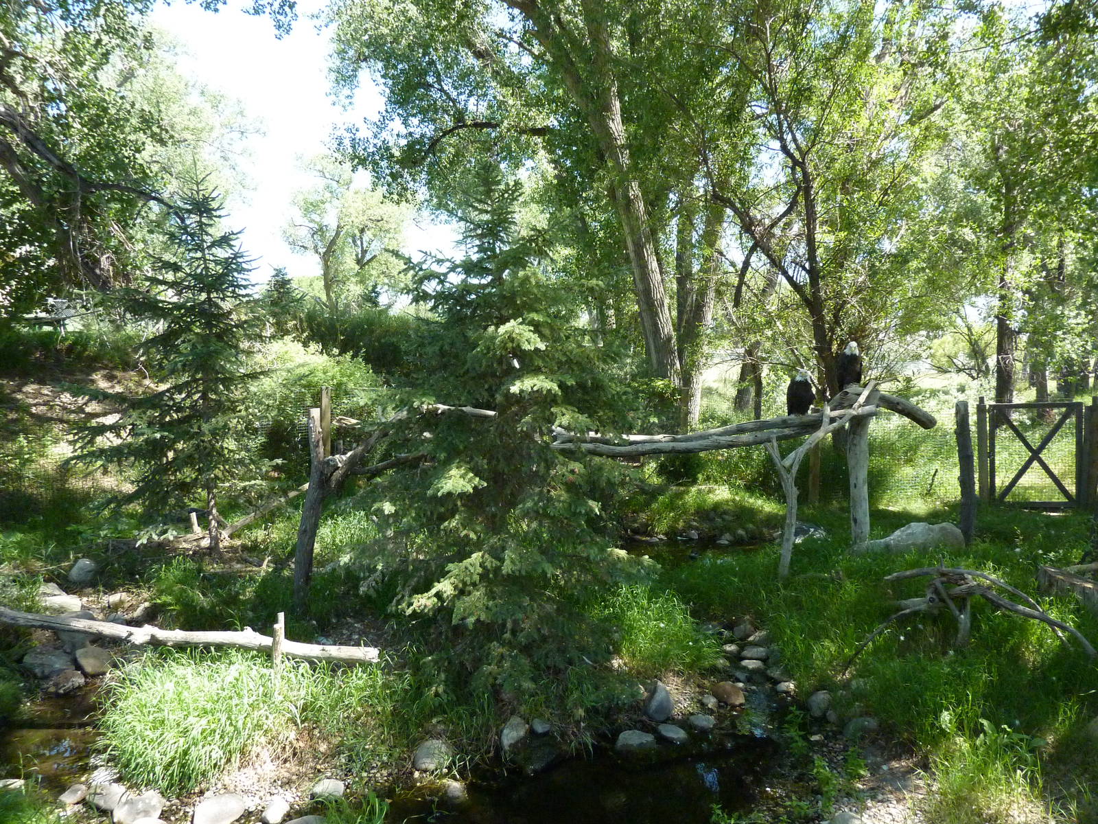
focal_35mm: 25
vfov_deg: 54.9
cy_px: 412
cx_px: 549
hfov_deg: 69.4
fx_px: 793
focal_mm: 4.1
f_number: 3.3
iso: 400
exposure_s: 1/500
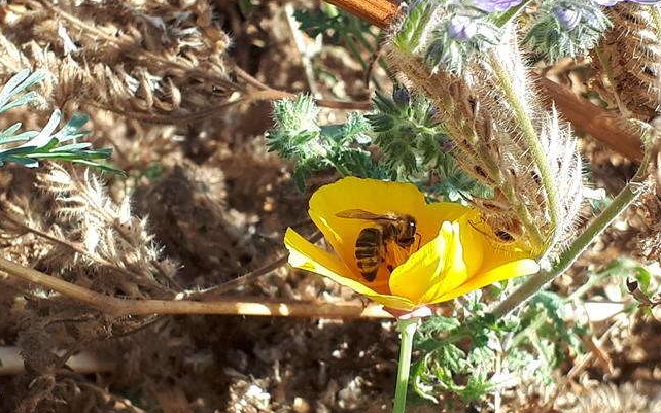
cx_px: 333
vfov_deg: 43.1
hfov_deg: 64.6
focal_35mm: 29
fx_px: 522
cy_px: 206
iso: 40
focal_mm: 3.6
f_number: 1.9
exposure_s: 1/448
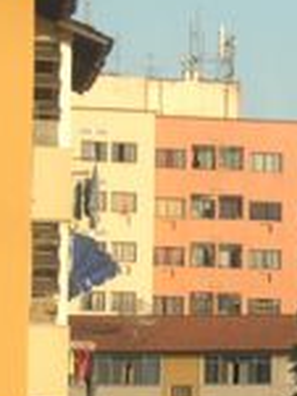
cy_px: 358
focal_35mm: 318
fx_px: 3643
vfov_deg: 6.2
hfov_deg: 4.6
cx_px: 597
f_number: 5
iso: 500
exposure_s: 1/500
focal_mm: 52
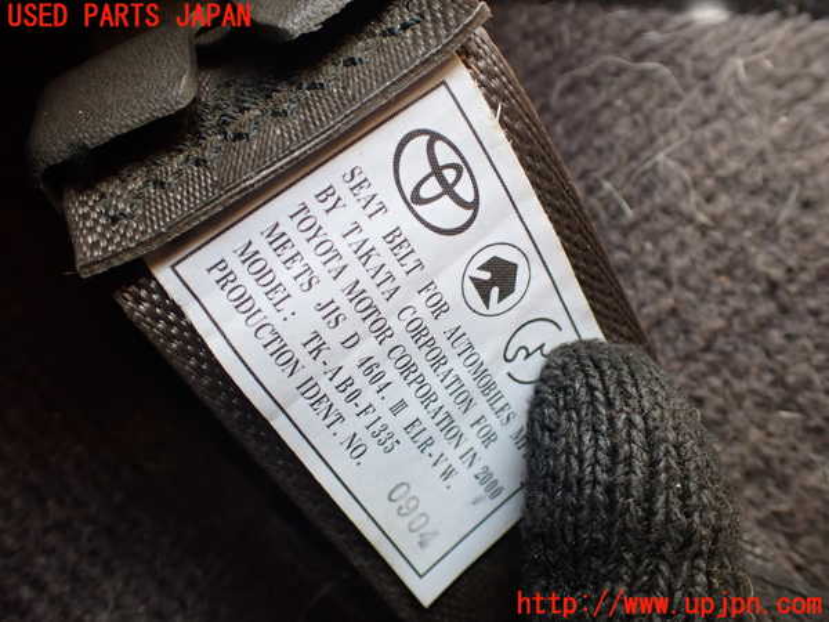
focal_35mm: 30
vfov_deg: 46.8
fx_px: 718
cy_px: 311
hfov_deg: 60.0
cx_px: 414
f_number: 2.3
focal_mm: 5.4
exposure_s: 1/125
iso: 320
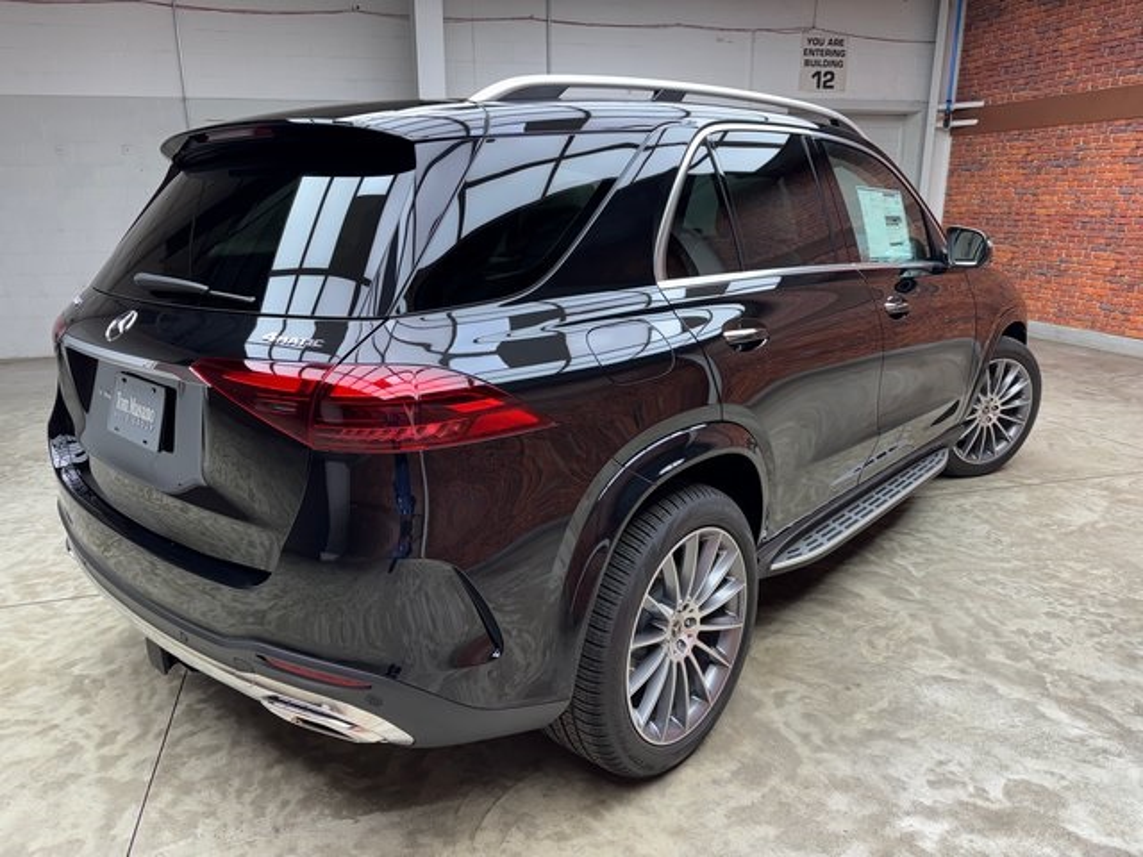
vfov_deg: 56.8
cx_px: 572
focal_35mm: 24
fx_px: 792
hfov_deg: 71.6
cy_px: 428
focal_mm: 6.76
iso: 100
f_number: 1.78
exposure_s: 1/120
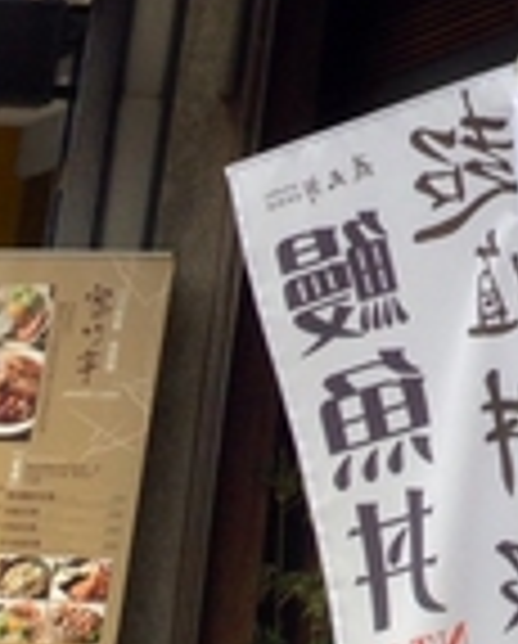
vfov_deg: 11.7
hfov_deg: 9.9
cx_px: 1072
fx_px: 2751
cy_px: -739
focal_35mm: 144
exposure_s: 1/723
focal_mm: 4.12
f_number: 2.4
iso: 50
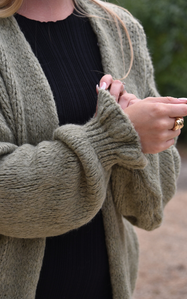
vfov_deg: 19.3
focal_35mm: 108
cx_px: 92
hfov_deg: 12.1
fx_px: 881
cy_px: 149
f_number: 5.6
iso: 280
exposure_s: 1/500
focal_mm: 105
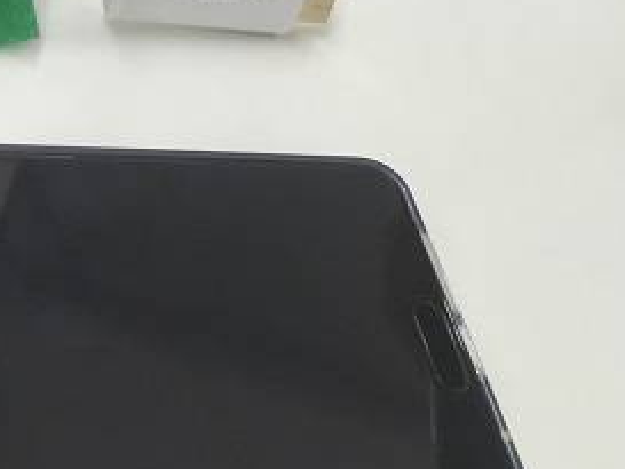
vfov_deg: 21.4
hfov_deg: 26.5
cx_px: -46
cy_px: 114
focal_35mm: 68
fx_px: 1228
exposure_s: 1/33
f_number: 2.2
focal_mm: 4.15
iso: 100
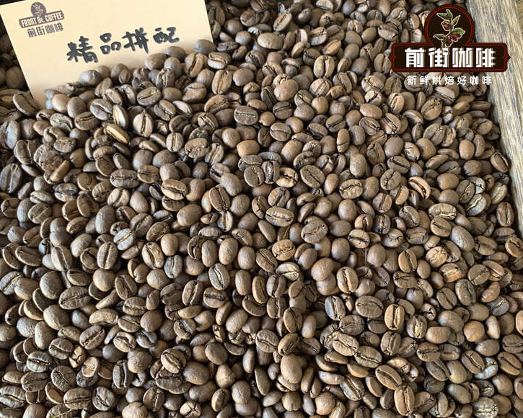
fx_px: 433
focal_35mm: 28
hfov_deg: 62.1
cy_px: 212
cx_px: 244
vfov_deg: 51.5
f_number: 1.8
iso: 400
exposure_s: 1/57
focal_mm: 4.25
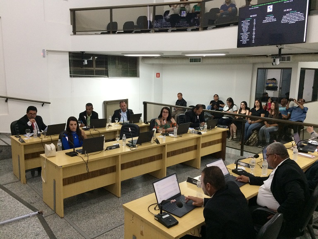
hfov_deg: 61.7
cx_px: 159
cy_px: 120
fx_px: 266
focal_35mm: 29
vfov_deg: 48.2
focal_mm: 4.15
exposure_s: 1/30
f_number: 2.2
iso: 160
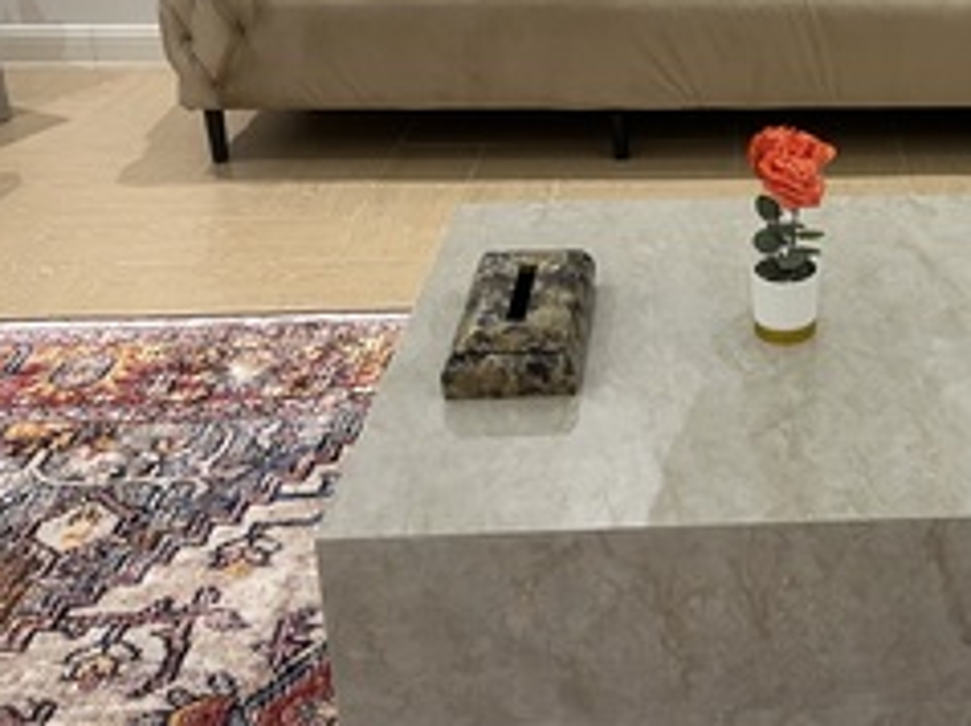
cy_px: 100
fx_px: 1401
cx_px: 863
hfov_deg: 36.0
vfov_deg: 28.2
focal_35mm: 50
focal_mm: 5.7
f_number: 1.5
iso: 125
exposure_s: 1/60
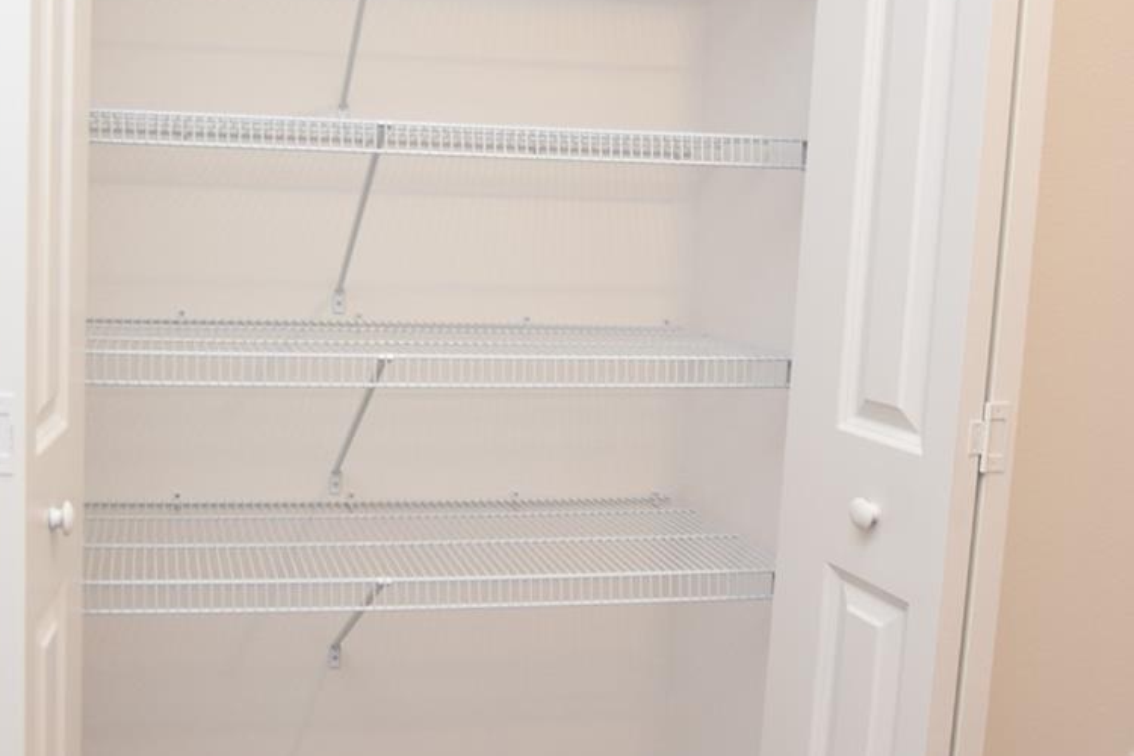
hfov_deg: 56.4
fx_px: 1008
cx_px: 314
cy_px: 299
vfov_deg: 40.9
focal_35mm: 32
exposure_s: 1/60
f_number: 4
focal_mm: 10
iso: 280
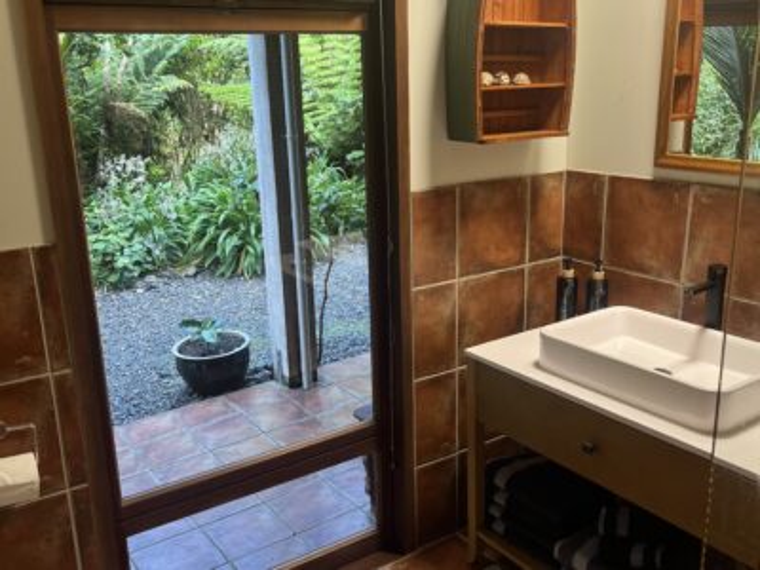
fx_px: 571
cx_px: 380
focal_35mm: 26
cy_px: 285
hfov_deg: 67.3
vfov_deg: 53.1
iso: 100
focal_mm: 5.1
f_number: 1.6
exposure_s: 1/50
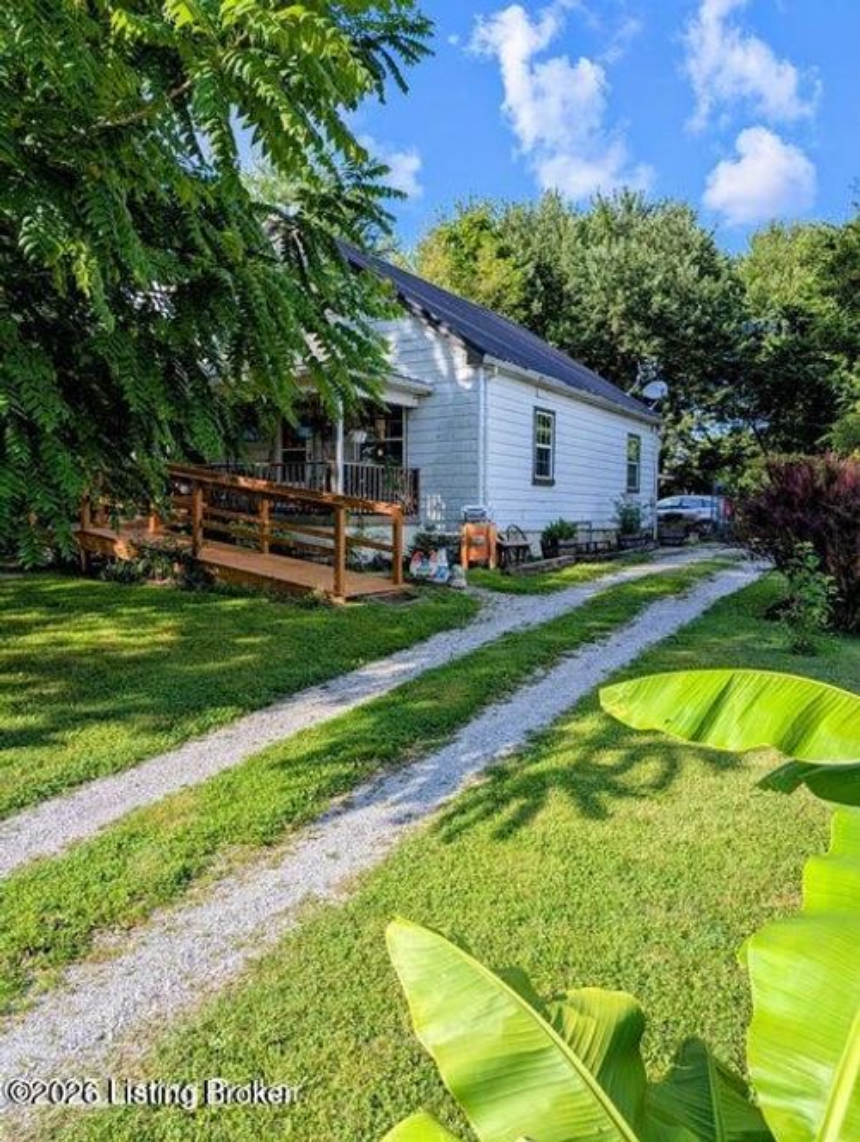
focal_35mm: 24
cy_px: 571
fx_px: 793
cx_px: 430
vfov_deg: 71.5
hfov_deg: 56.9
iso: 20
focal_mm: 6.9
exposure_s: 1/693
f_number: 1.68
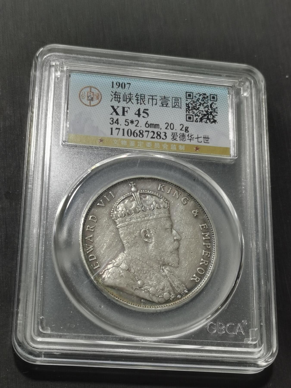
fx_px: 796
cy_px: 194
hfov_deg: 20.7
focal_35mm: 71
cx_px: 146
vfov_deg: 27.4
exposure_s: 1/113
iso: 50
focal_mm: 5.58
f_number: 1.8
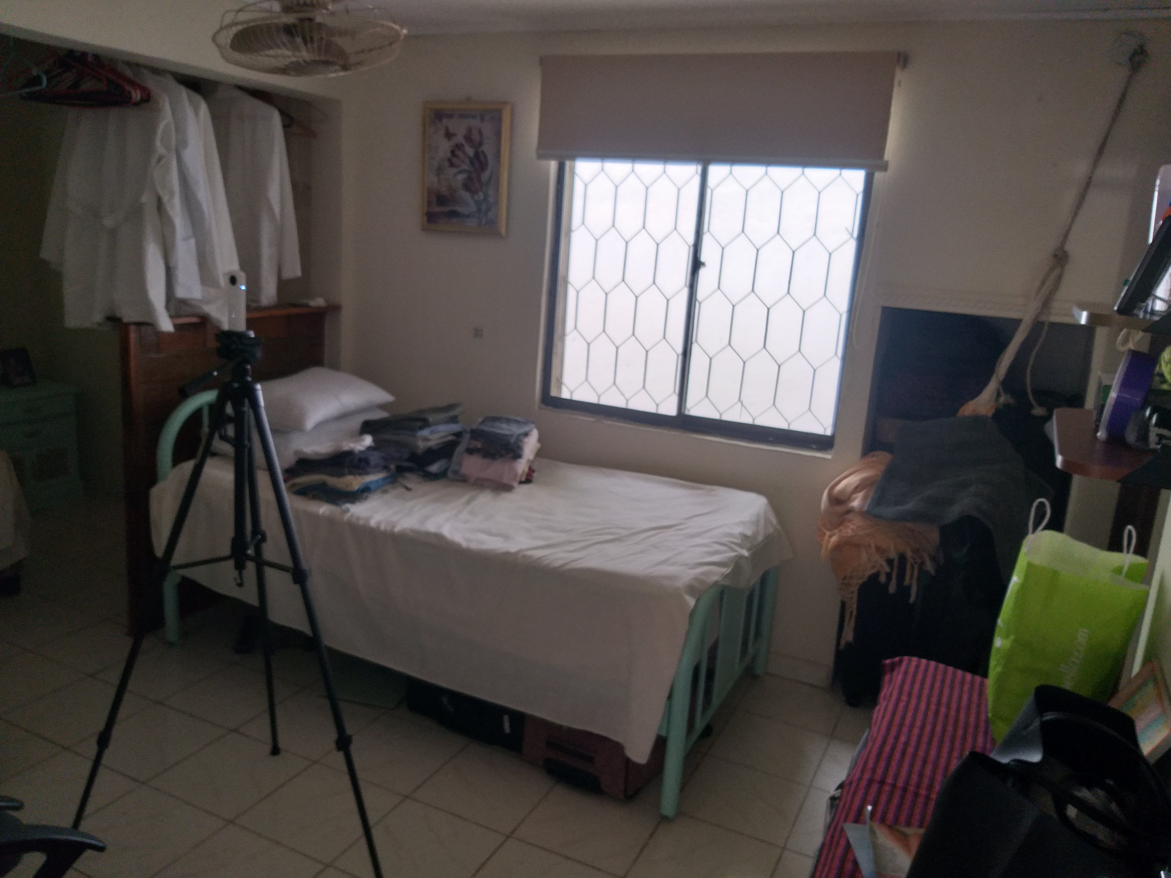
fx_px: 880
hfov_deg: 67.3
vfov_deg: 53.1
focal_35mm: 26
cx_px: 586
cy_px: 439
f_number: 1.7
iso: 100
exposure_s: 1/60
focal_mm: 3.93
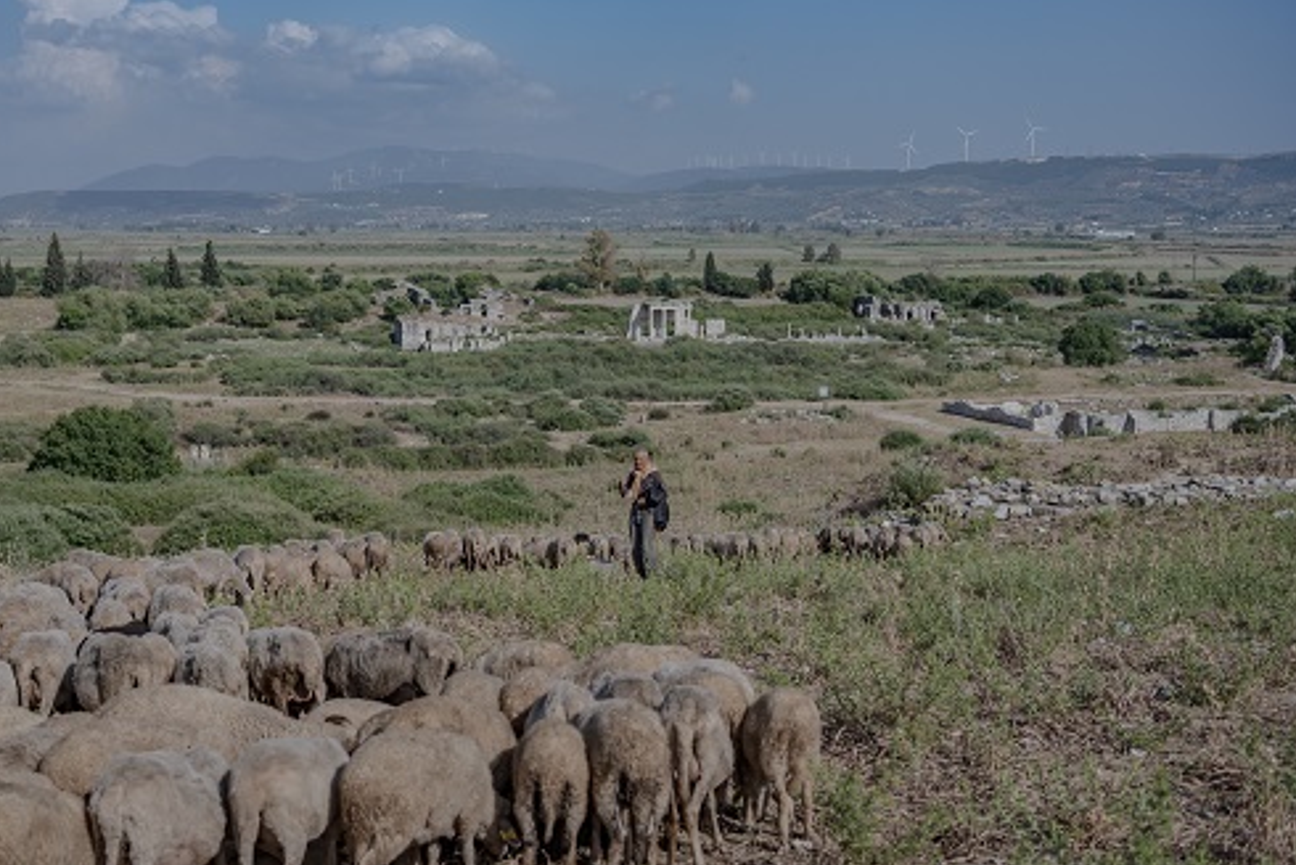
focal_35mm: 49
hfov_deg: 40.2
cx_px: 524
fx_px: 1764
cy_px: 421
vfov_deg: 27.5
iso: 100
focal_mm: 40
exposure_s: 1/5000
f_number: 2.8
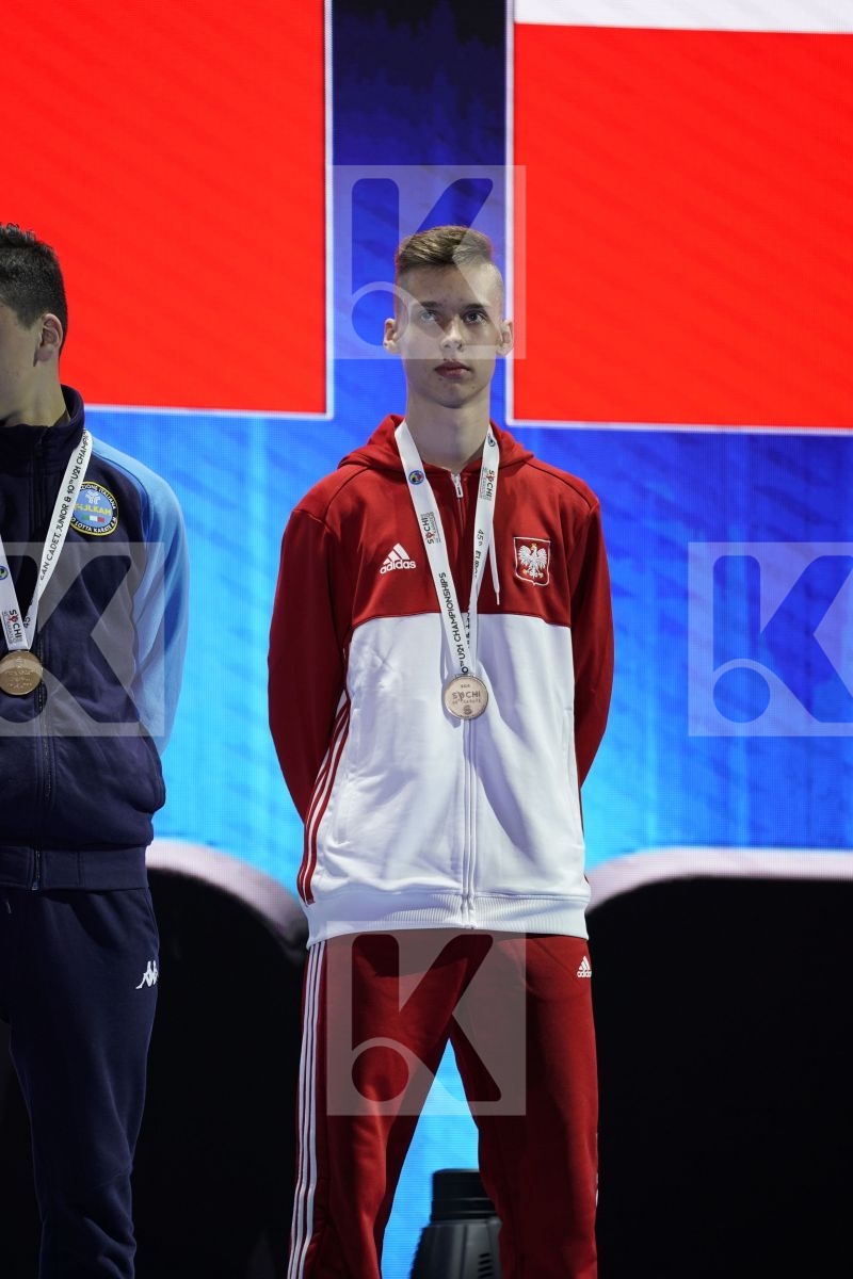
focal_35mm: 200
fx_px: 7108
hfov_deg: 6.9
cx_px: 426
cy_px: 640
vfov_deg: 10.3
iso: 320
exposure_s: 1/250
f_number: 2.8
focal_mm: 200
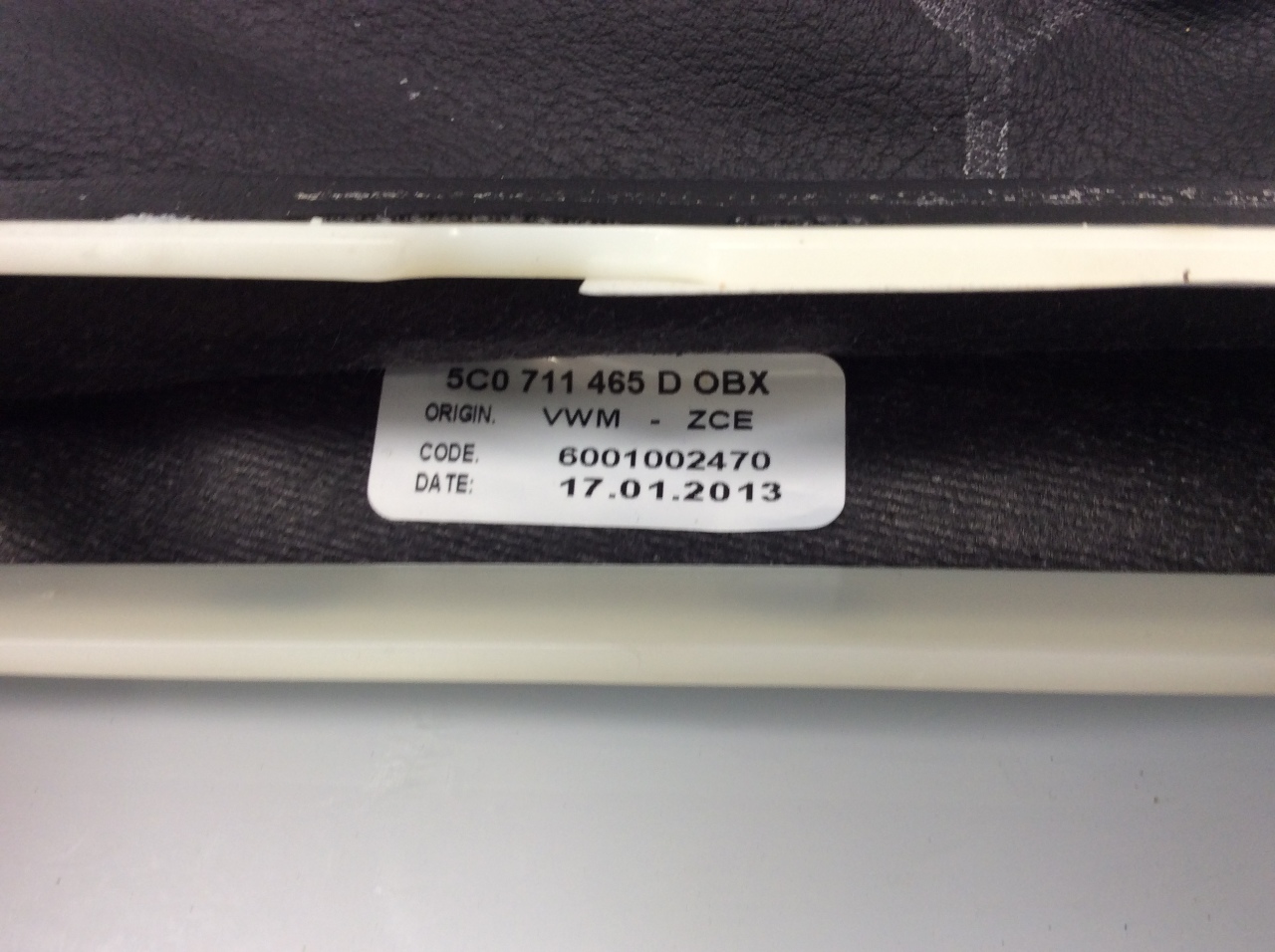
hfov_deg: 56.9
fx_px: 1177
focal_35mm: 32
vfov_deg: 44.1
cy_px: 476
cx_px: 638
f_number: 2.4
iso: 40
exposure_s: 1/30
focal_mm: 3.3
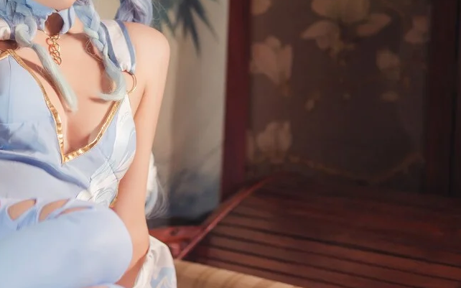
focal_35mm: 131
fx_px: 1646
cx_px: -19
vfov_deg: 10.0
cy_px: 147
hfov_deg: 15.6
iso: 250
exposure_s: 1/80
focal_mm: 55
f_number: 1.8
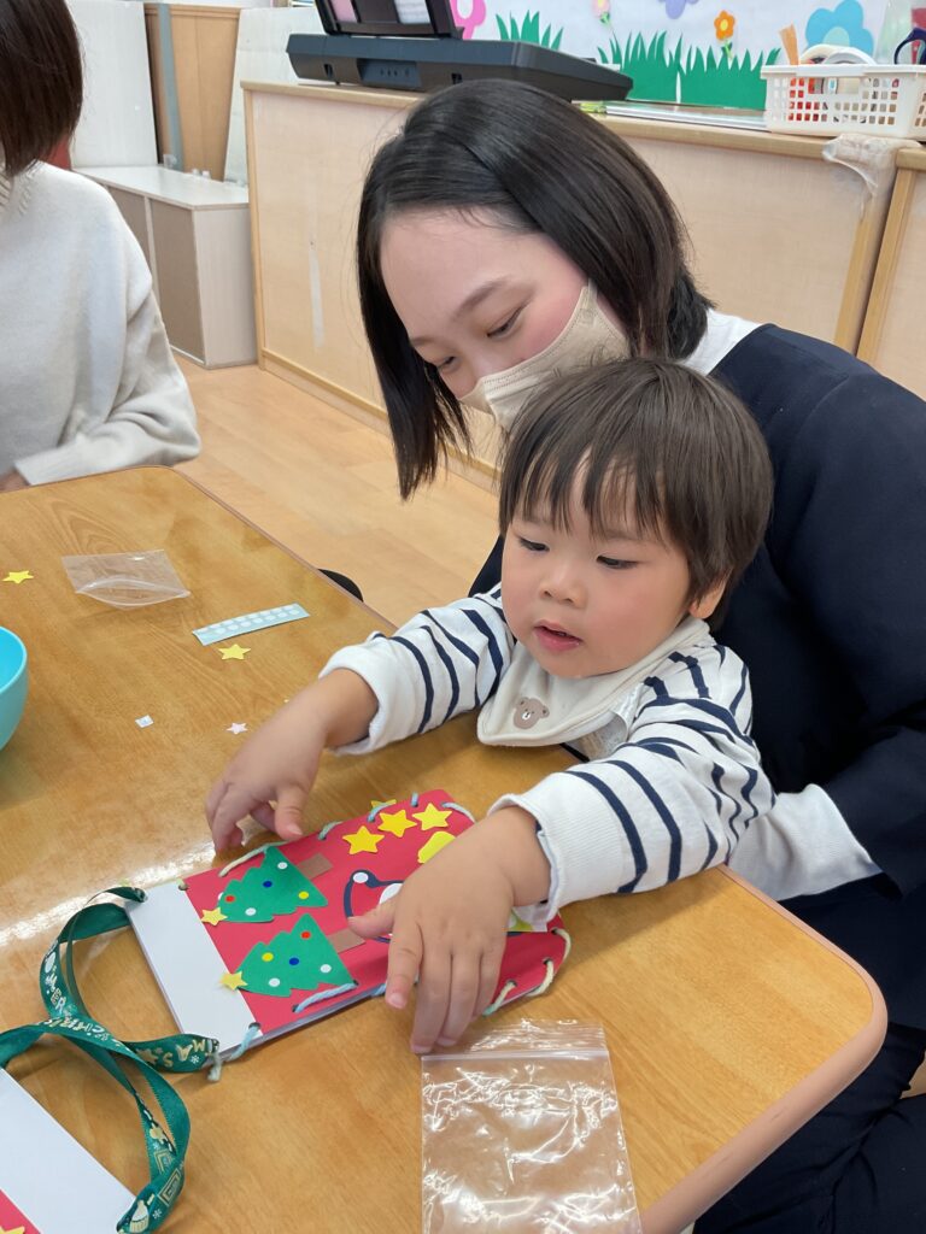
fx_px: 1034
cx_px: 463
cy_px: 617
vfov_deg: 61.7
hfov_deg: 48.2
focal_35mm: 29
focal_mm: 3
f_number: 1.8
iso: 64
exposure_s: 1/120
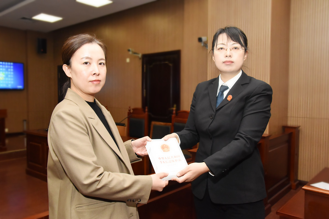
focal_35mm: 30
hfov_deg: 61.9
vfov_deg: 43.6
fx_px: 274
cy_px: 110
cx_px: 164
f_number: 6.3
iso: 5000
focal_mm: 30
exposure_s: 1/200
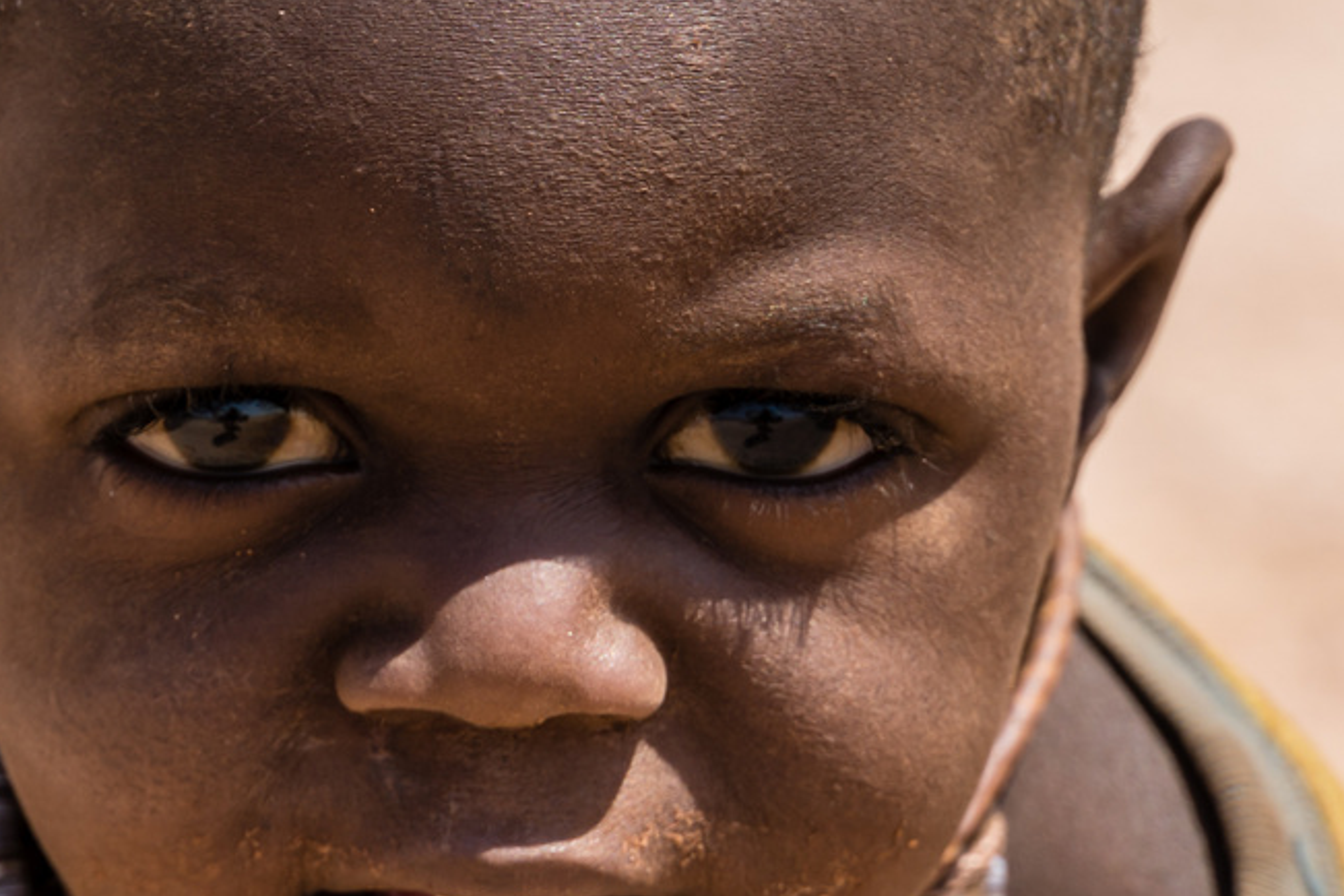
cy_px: 398
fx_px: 11423
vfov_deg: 4.5
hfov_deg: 6.7
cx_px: 601
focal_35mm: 306
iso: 100
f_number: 6.7
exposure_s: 1/250
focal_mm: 82
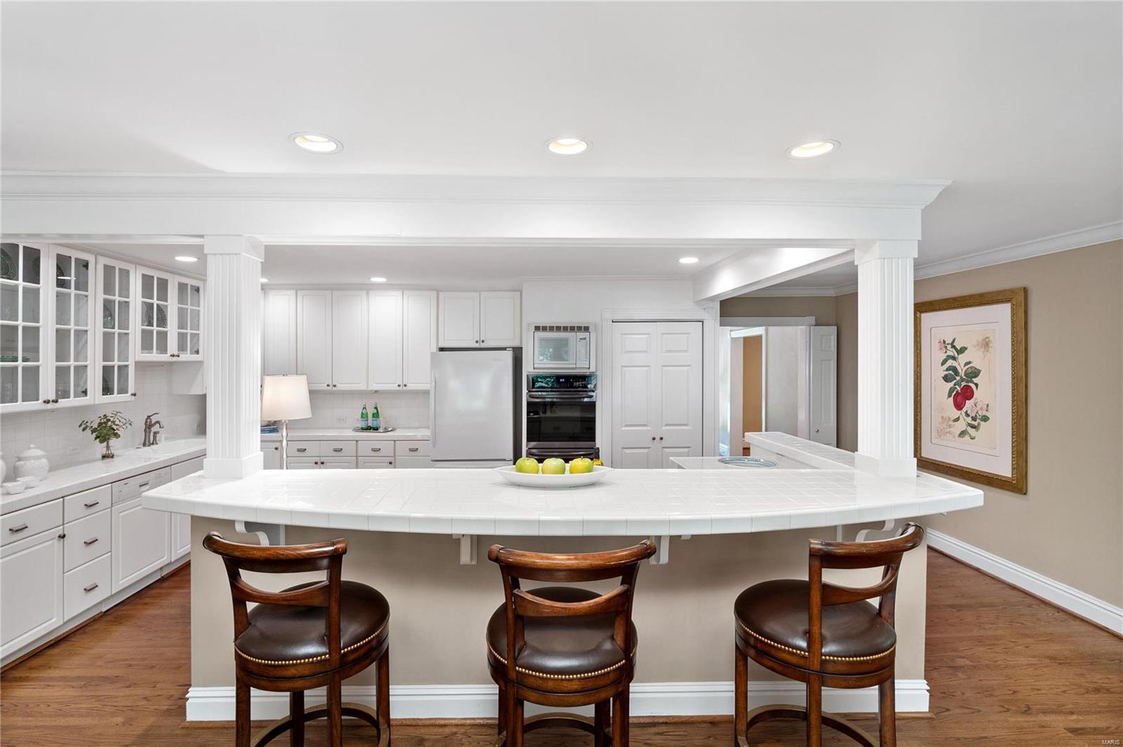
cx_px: 562
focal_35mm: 16
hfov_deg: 96.8
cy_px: 374
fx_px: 499
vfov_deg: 73.7
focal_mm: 8
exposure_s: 1/250
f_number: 8
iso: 400
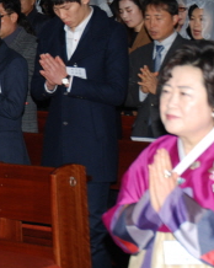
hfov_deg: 9.6
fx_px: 1221
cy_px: 90
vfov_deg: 12.5
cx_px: -137
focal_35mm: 154
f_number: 4.5
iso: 200
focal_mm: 34
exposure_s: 1/60
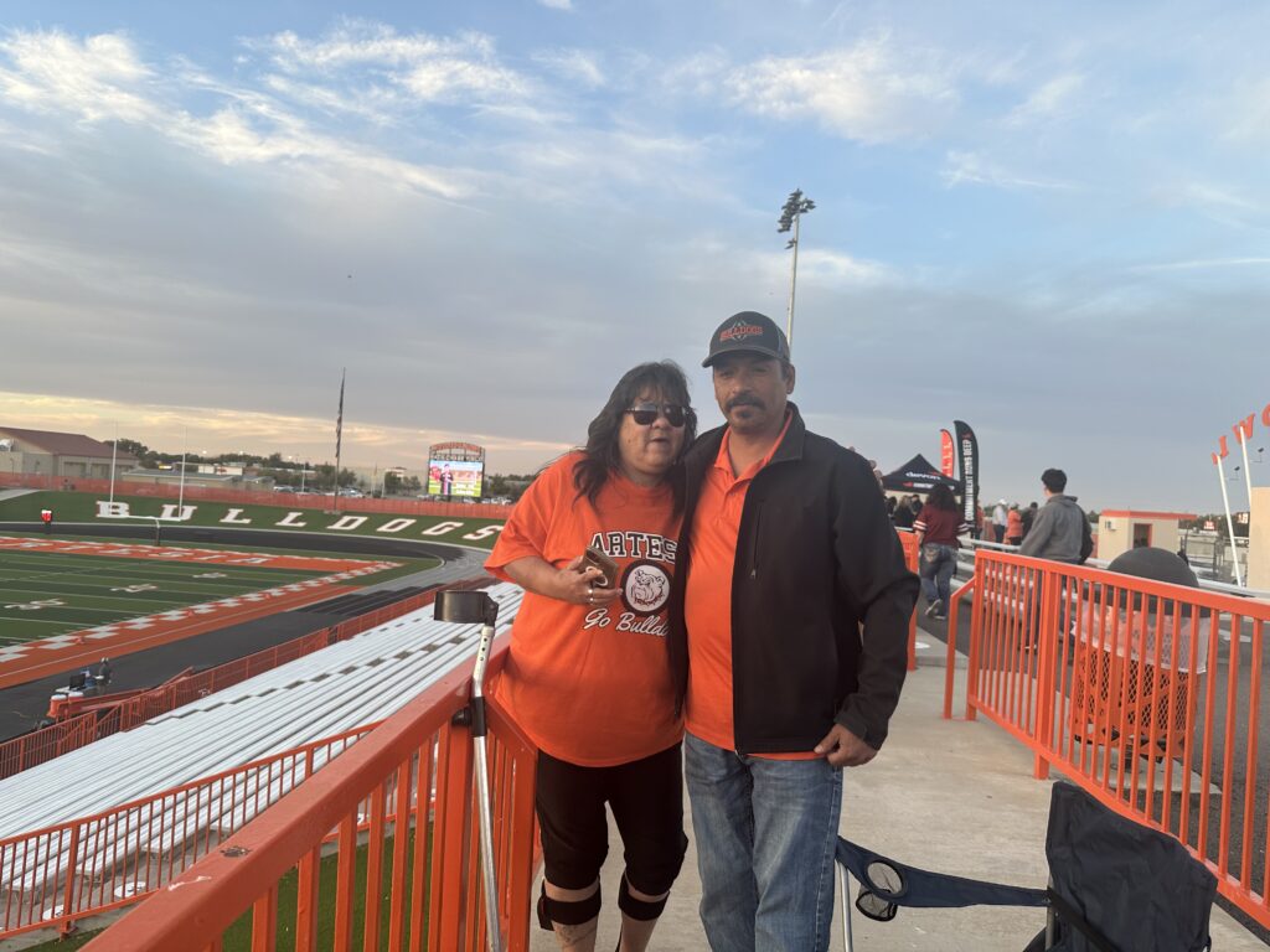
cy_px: 476
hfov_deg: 71.6
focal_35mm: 24
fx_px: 881
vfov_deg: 56.8
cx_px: 635
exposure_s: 1/251
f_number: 1.78
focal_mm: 6.86
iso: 80
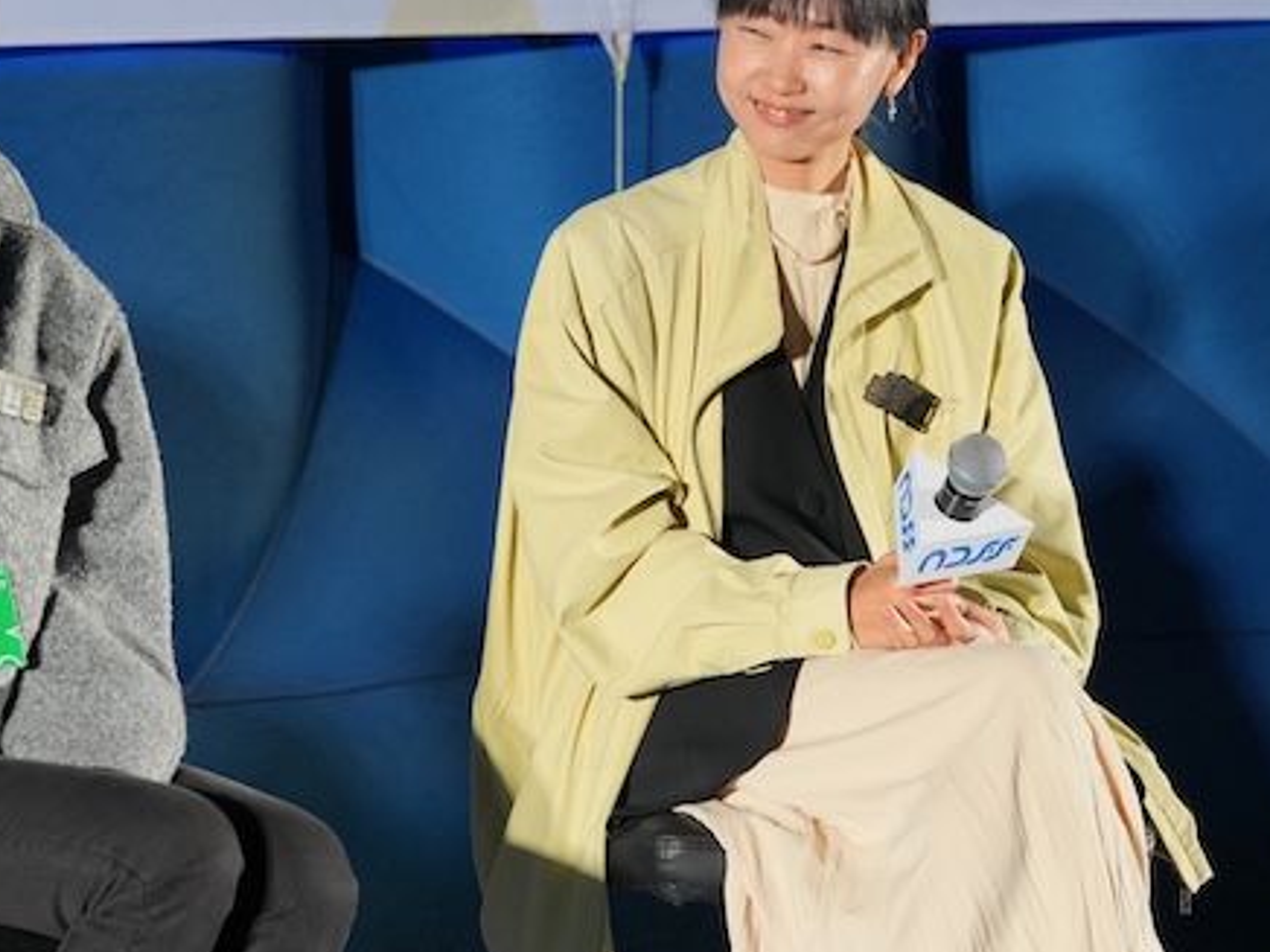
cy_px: 330
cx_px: 652
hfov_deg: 5.2
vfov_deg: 3.9
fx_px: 14088
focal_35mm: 384
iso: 800
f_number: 4.5
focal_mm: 136
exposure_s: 1/125
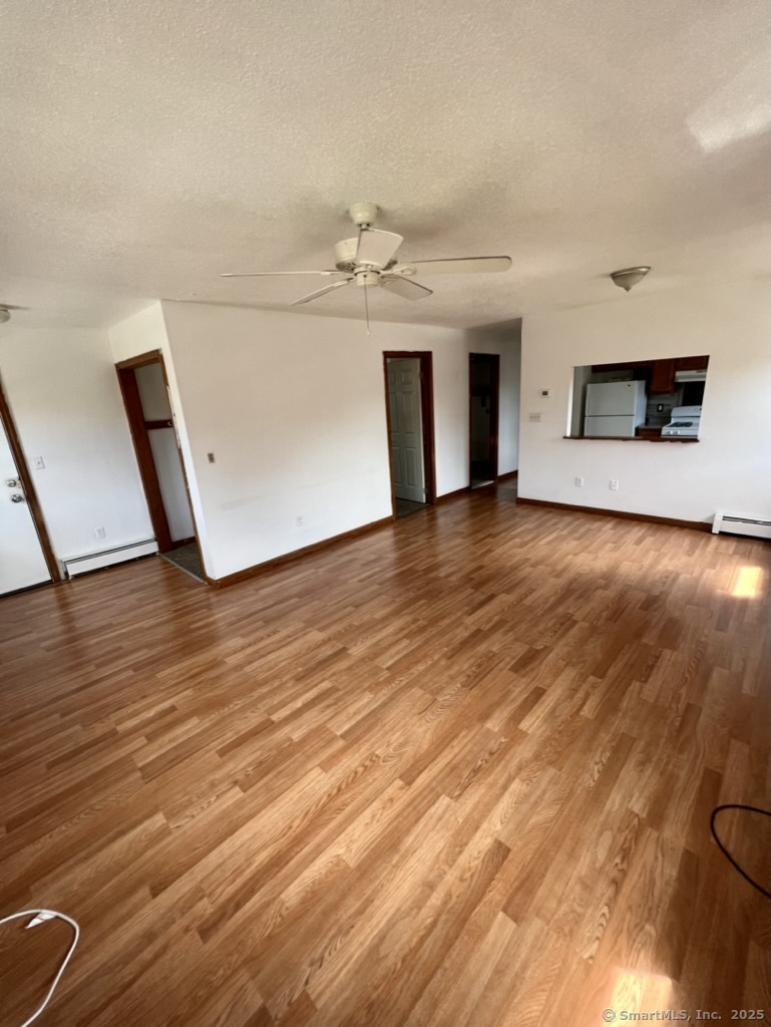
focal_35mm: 13
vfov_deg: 106.2
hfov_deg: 90.0
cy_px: 514
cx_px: 386
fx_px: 386
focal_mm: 1.57
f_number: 1.8
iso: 80
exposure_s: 1/99
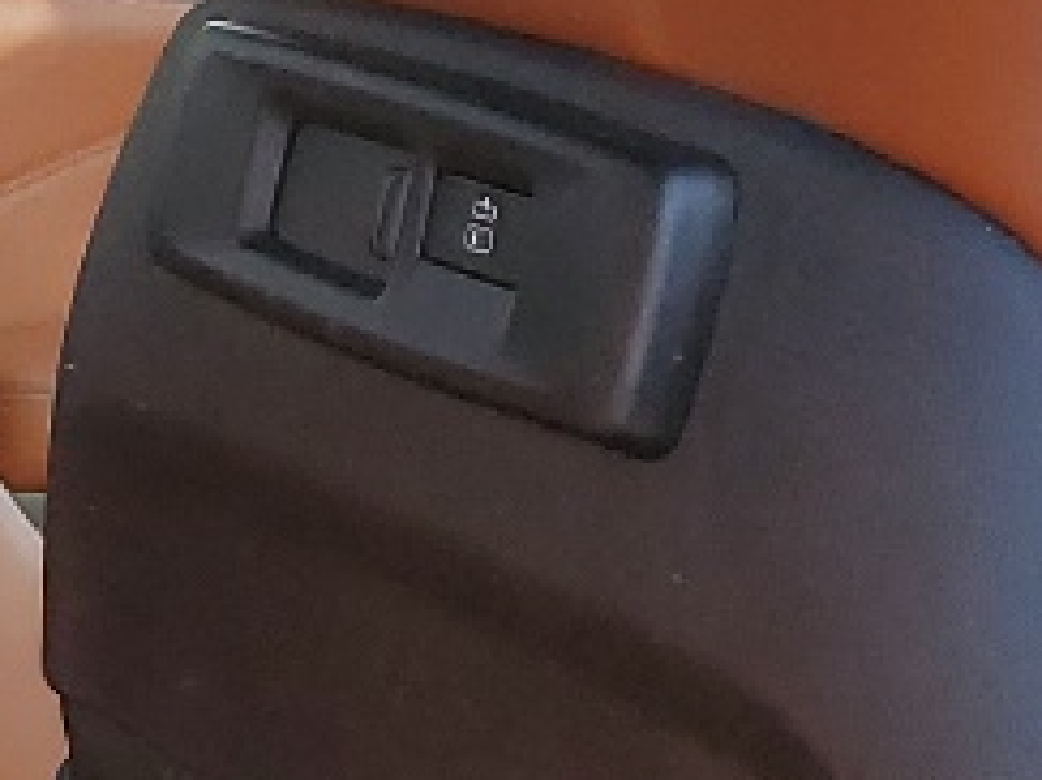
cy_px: 1144
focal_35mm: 171
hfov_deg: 10.3
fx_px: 5145
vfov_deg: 8.5
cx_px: -1291
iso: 50
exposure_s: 1/312
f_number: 1.5
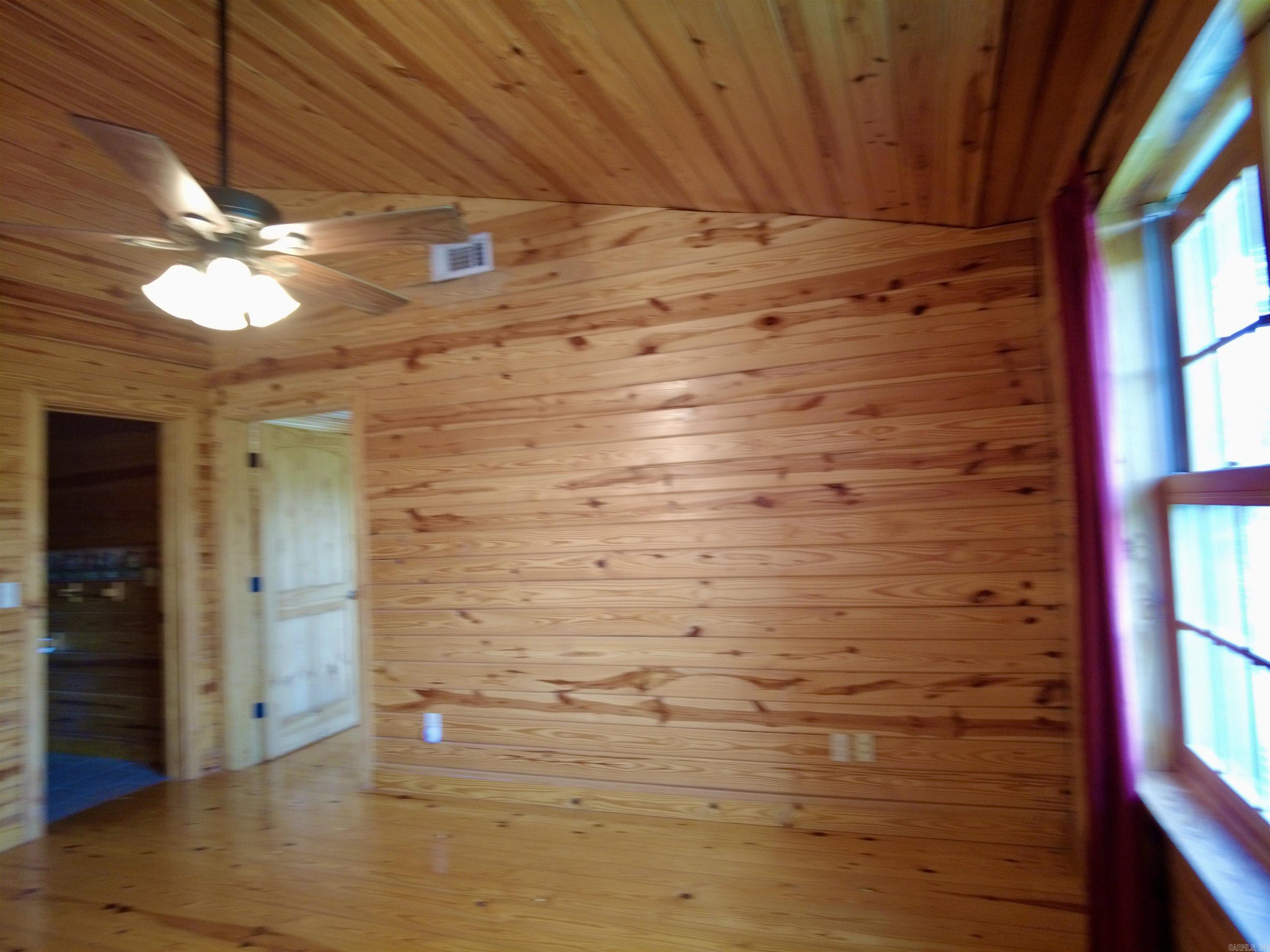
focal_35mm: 20
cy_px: 476
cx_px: 635
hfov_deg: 81.7
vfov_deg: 66.0
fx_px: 734
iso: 400
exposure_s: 1/10
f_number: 1.8
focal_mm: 4.4
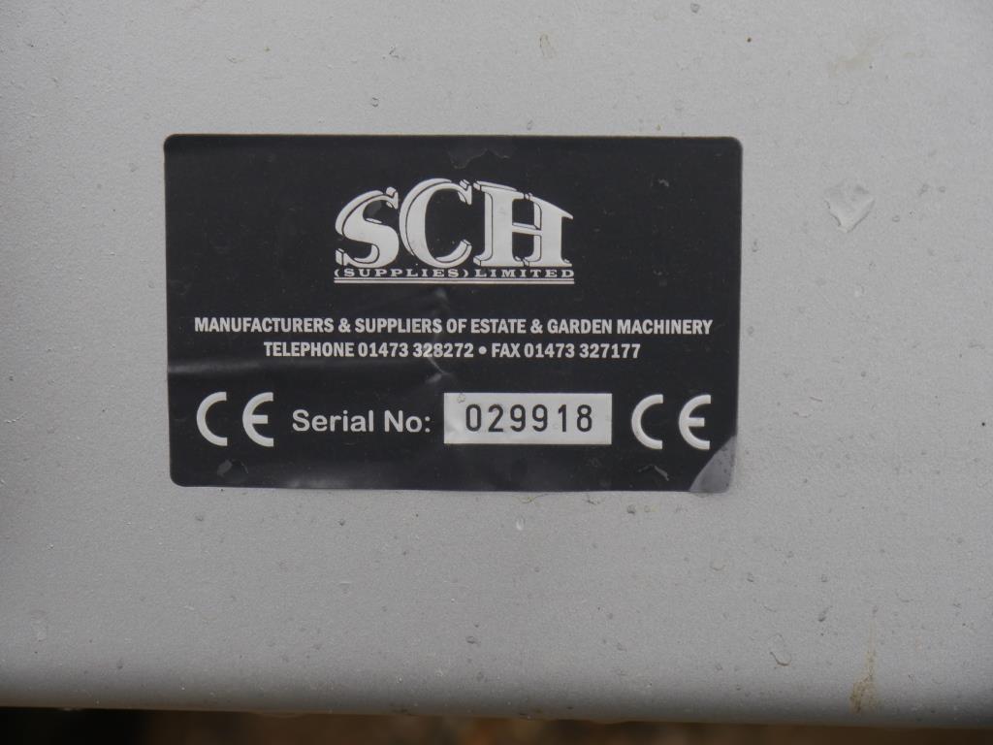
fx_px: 2410
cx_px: 496
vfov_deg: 17.6
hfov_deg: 23.3
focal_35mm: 84
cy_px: 372
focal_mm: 42
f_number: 6.3
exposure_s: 1/200
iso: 160
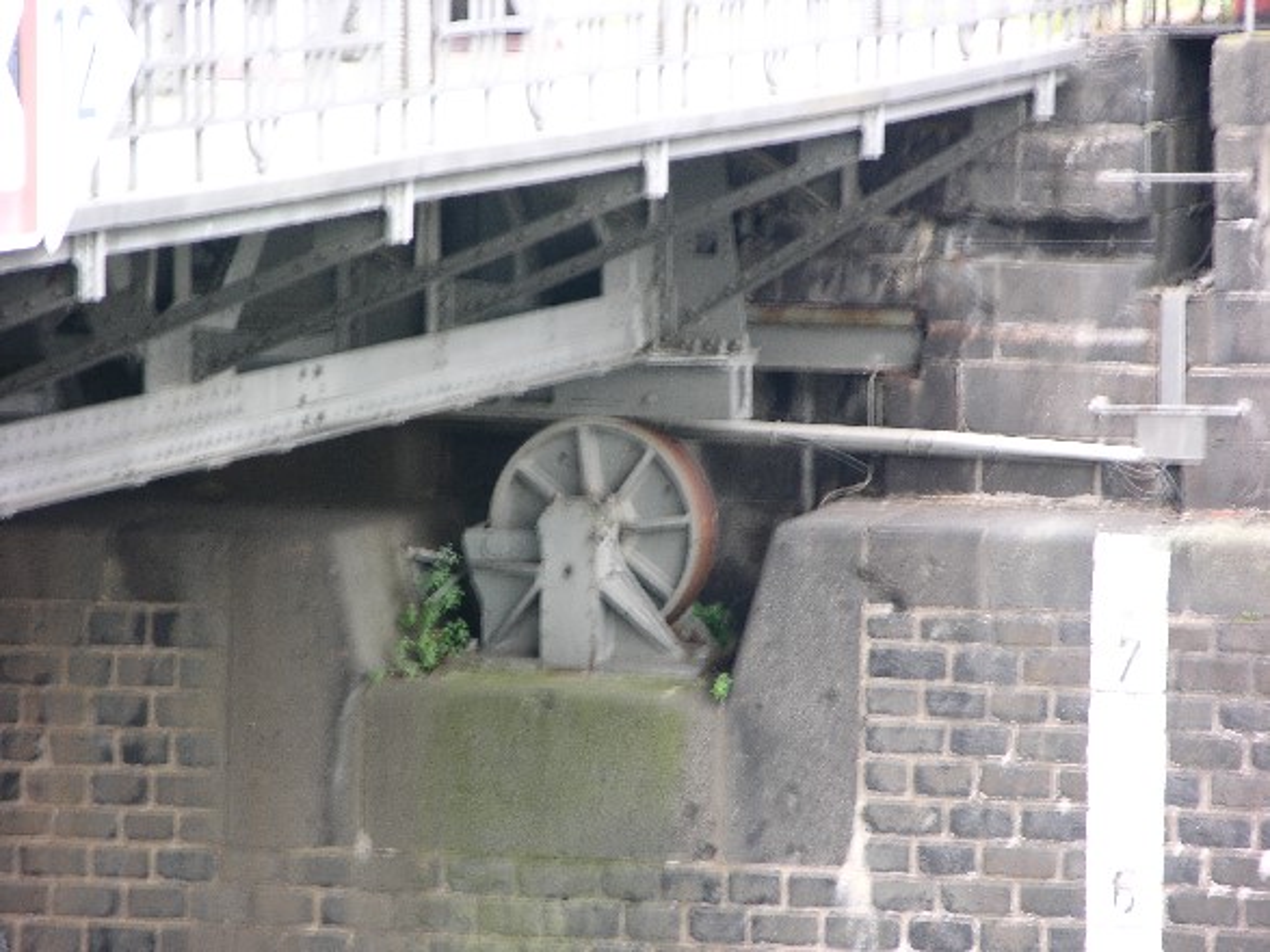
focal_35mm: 280
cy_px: 476
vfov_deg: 5.3
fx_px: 10271
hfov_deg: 7.1
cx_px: 635
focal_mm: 71.2
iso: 50
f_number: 4.2
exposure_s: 1/9.6
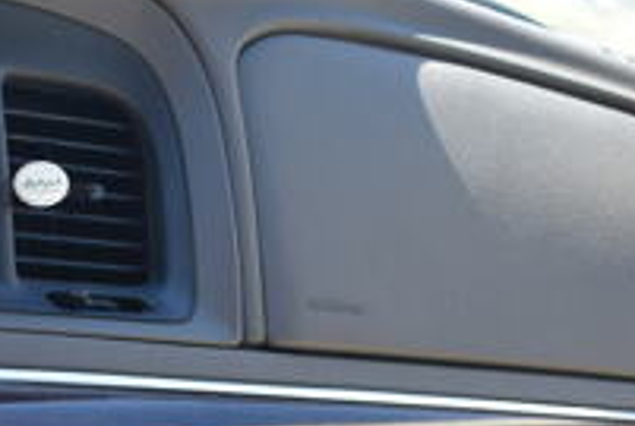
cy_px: 606
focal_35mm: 91
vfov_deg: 14.3
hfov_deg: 21.2
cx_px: -57
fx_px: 1609
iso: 450
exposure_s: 1/250
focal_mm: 20
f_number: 3.8
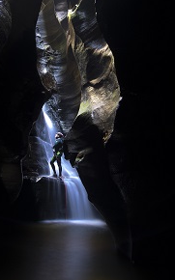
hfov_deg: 50.4
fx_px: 183
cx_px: 63
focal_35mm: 24
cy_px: 91
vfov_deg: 72.3
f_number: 2.8
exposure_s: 20
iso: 50
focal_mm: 16
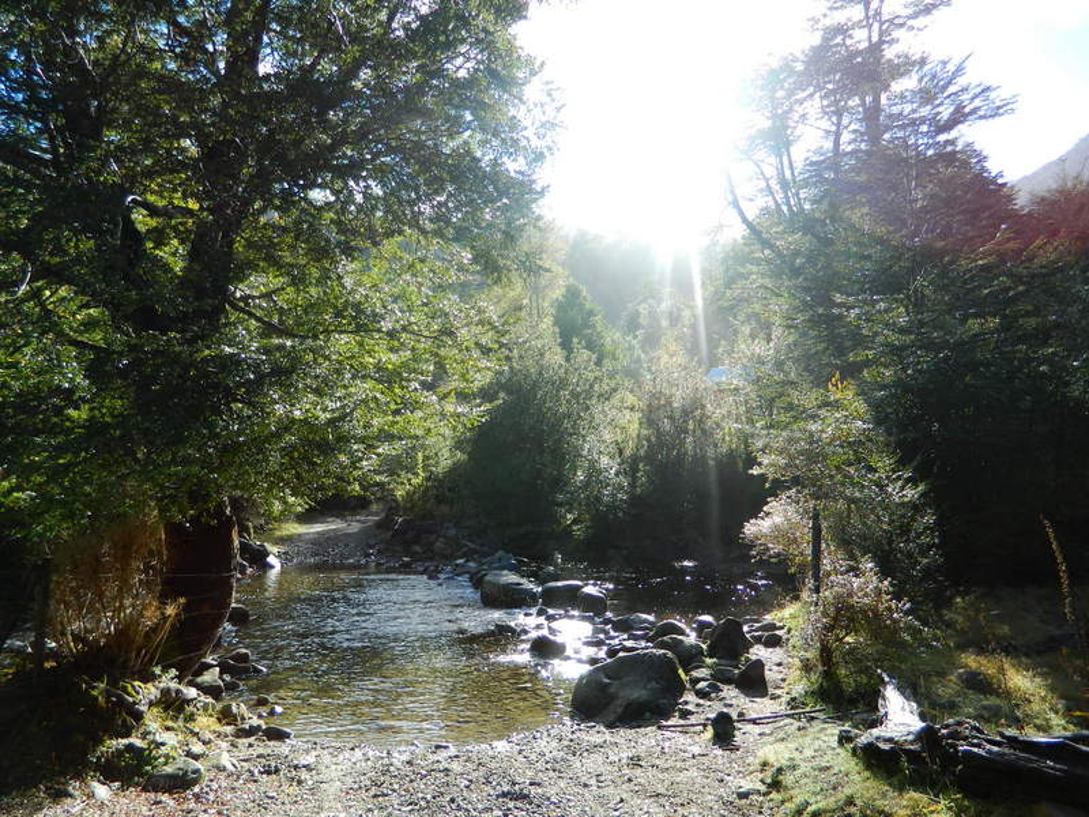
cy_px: 408
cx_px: 544
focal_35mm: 25
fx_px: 786
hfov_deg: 69.4
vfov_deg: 54.9
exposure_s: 1/250
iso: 80
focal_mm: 4.5
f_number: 3.1
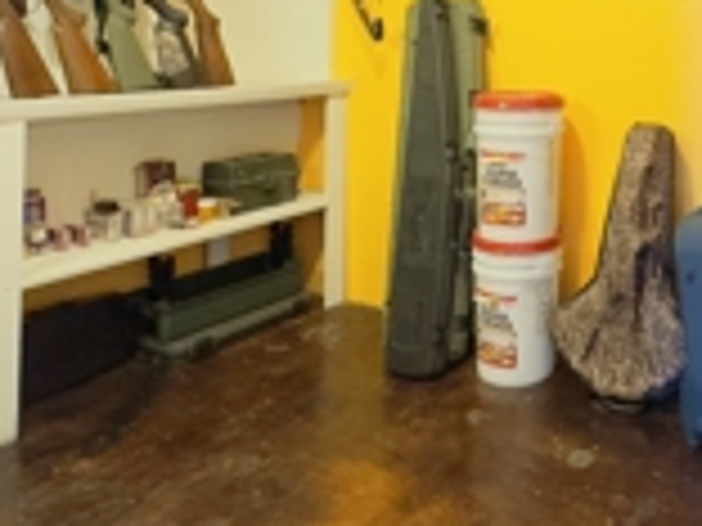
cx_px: 626
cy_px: 54
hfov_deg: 46.6
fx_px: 730
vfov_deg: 37.1
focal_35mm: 36
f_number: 2.2
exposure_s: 1/60
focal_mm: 2.22
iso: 500
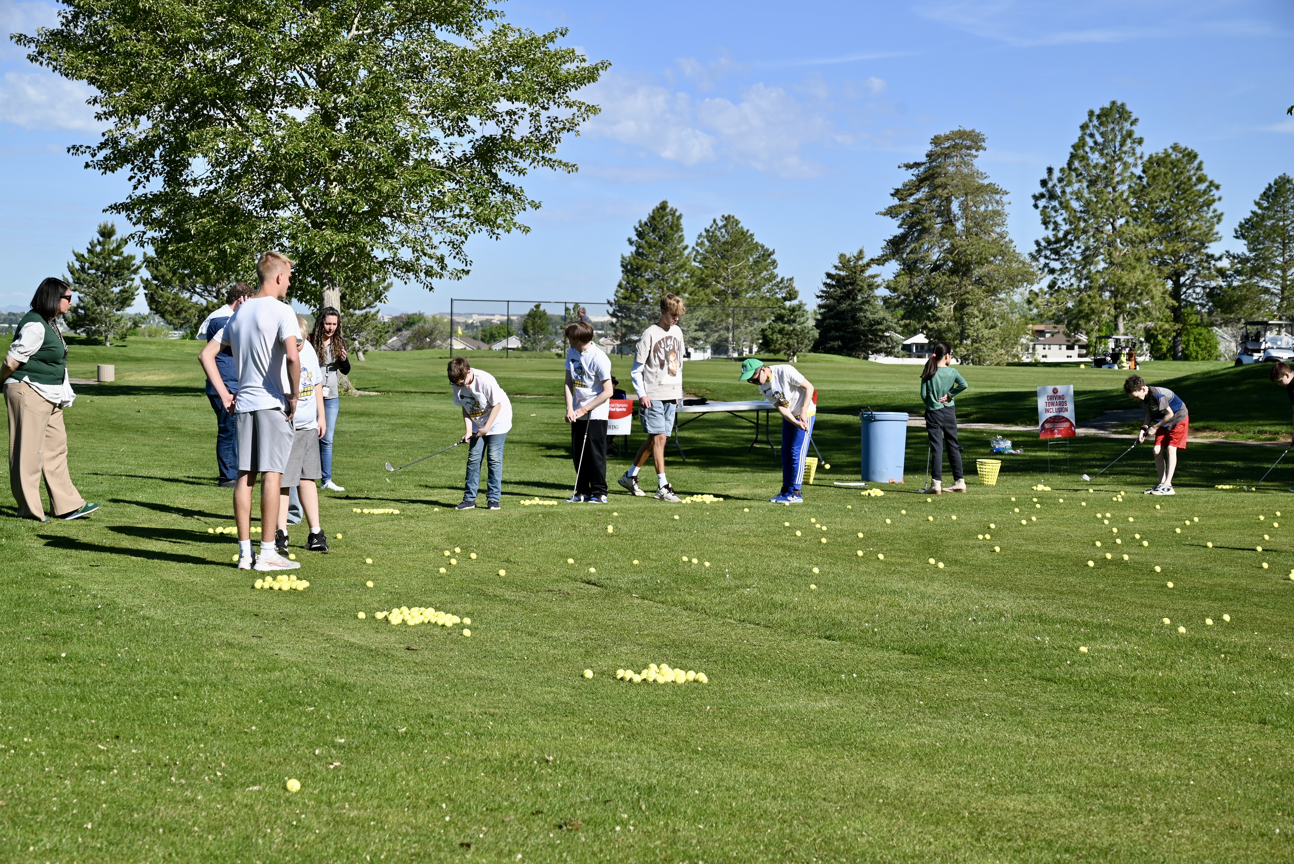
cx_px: 647
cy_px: 432
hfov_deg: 28.8
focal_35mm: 70
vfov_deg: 19.5
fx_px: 2517
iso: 100
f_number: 7.1
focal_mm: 70
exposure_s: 1/400
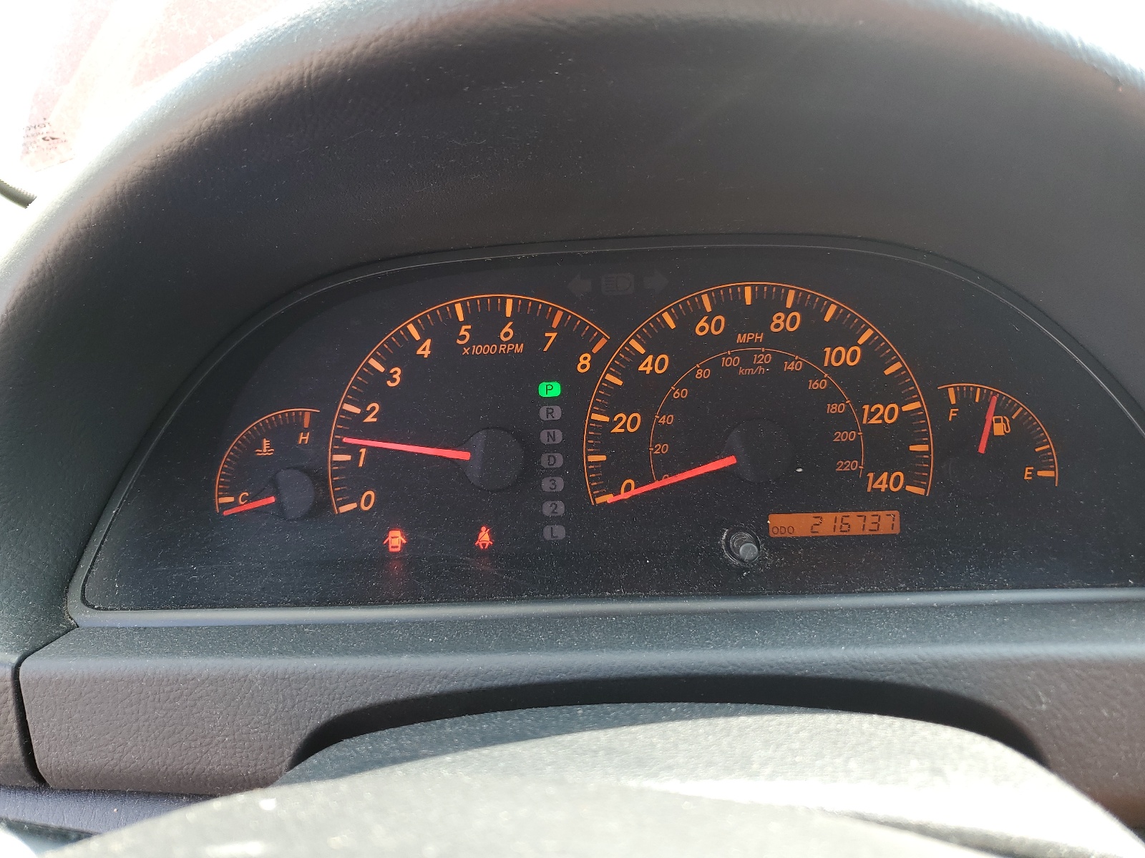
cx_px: 572
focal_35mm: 26
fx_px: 860
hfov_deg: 67.3
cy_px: 429
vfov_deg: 53.1
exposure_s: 1/139
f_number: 1.5
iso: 50
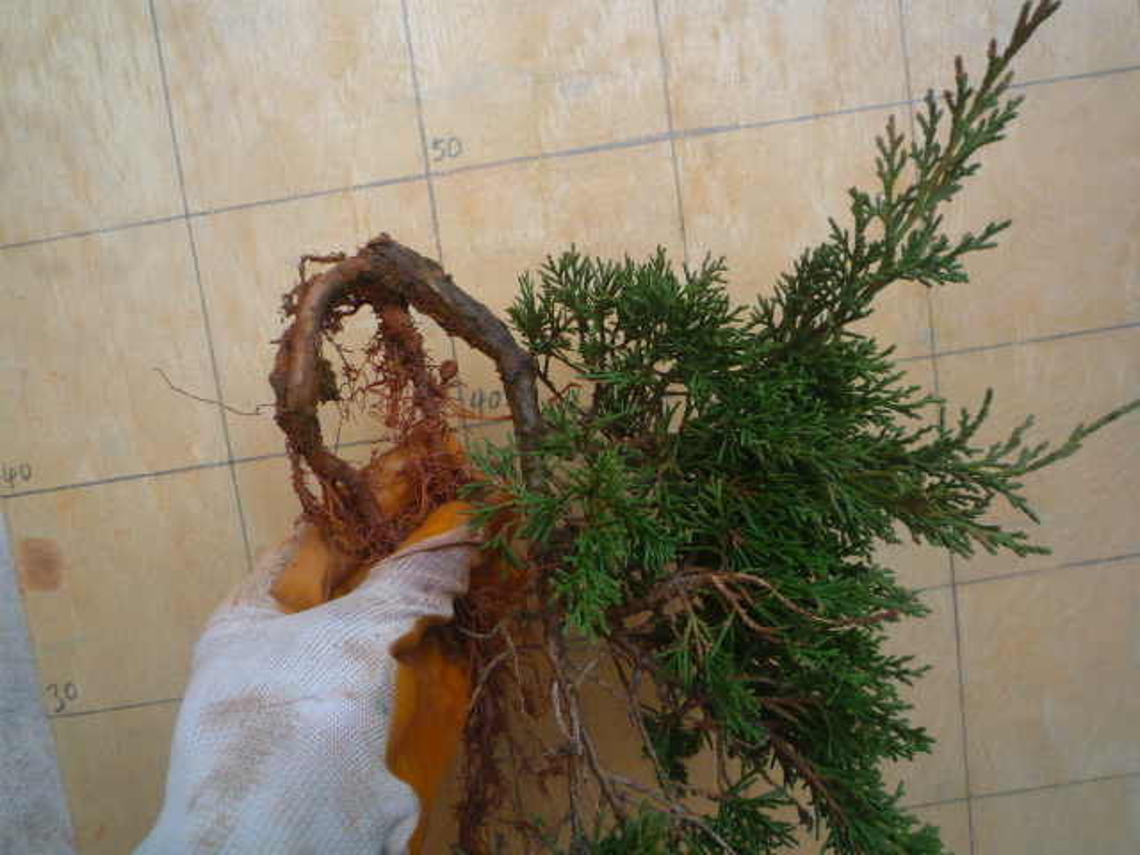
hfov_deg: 69.4
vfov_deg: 54.9
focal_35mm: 25
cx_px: 570
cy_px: 428
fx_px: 823
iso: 100
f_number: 2.8
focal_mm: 4.4
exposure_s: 1/80
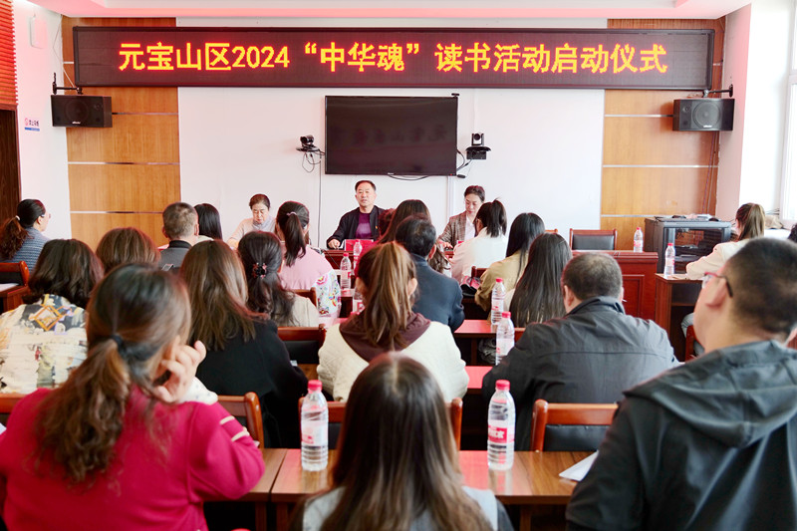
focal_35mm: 37
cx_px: 398
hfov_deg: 51.9
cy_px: 266
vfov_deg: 35.9
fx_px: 819
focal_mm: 37
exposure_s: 1/60
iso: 400
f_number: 4
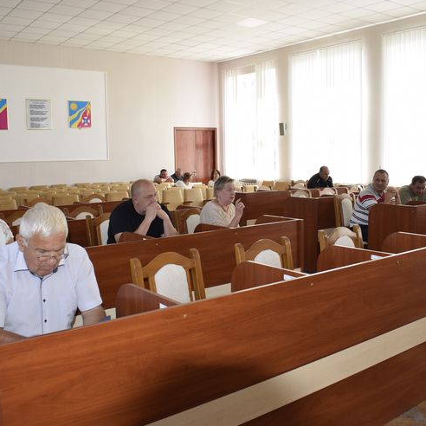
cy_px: 213
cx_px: 216
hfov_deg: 47.2
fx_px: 487
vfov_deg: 47.2
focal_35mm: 35
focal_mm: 18
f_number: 5.6
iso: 320
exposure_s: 1/125
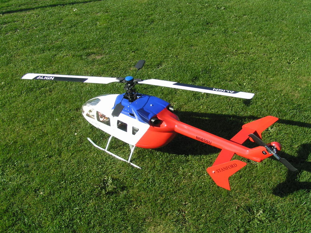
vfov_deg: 37.7
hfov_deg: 49.0
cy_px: 116
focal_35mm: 38
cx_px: 156
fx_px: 341
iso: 50
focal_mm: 5.8
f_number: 5.6
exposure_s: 1/200
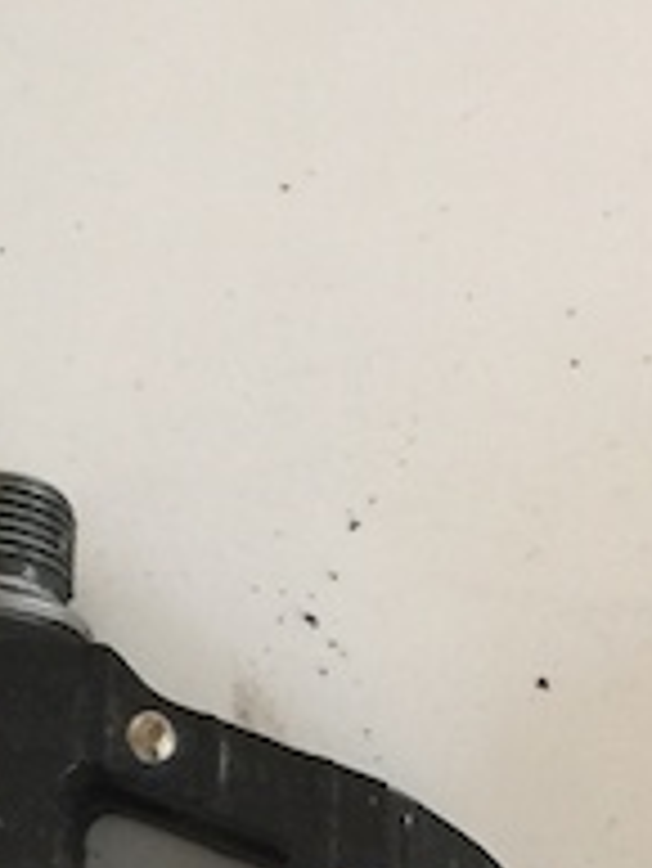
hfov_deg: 12.2
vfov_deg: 15.6
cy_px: 1147
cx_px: 616
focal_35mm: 120
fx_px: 3010
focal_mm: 4.15
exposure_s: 1/15
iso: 80
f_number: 2.2
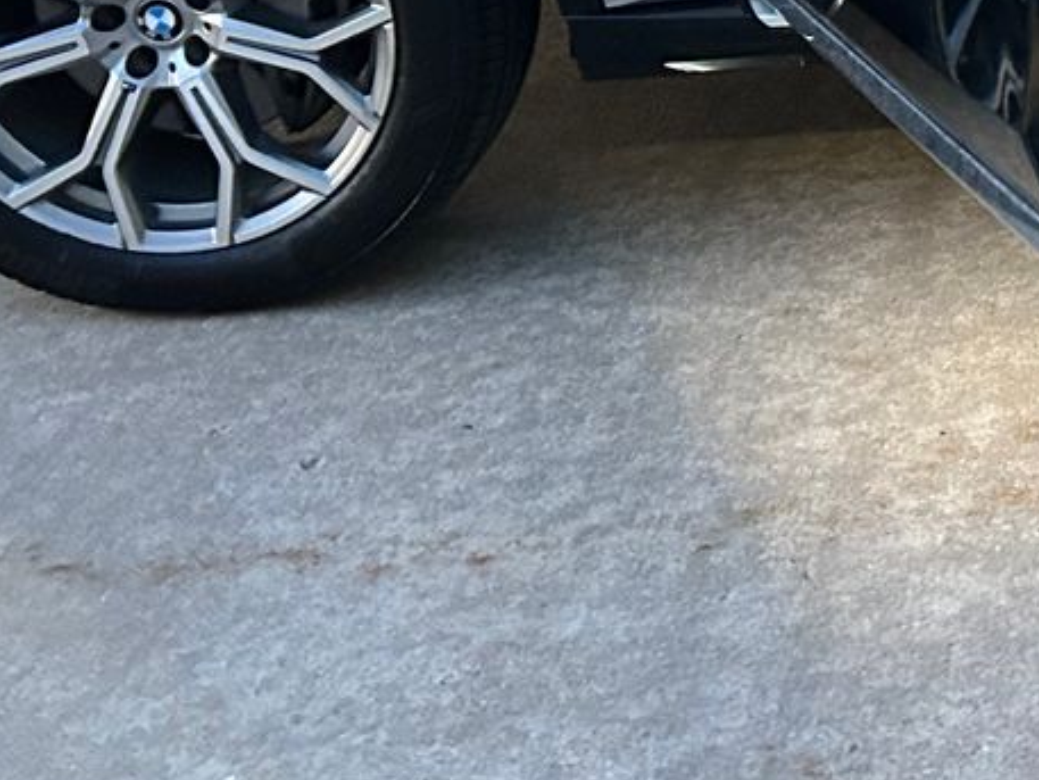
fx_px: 2732
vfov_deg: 15.3
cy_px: -302
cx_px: 1541
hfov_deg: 19.0
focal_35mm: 91
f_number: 1.5
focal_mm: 5.7
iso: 500
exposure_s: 1/30
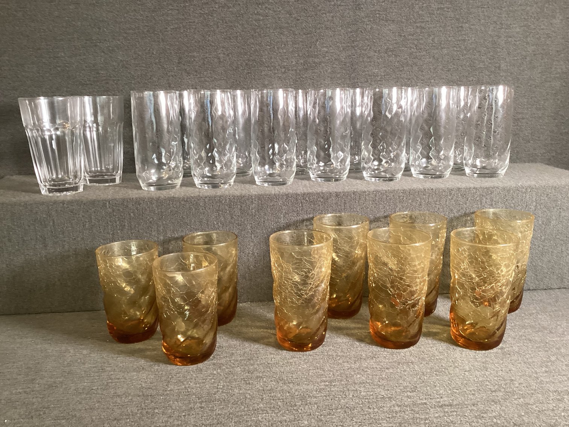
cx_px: 284
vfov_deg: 45.4
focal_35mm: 31
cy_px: 214
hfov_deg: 58.3
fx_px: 510
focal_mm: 3.3
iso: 250
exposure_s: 1/60
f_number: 2.4
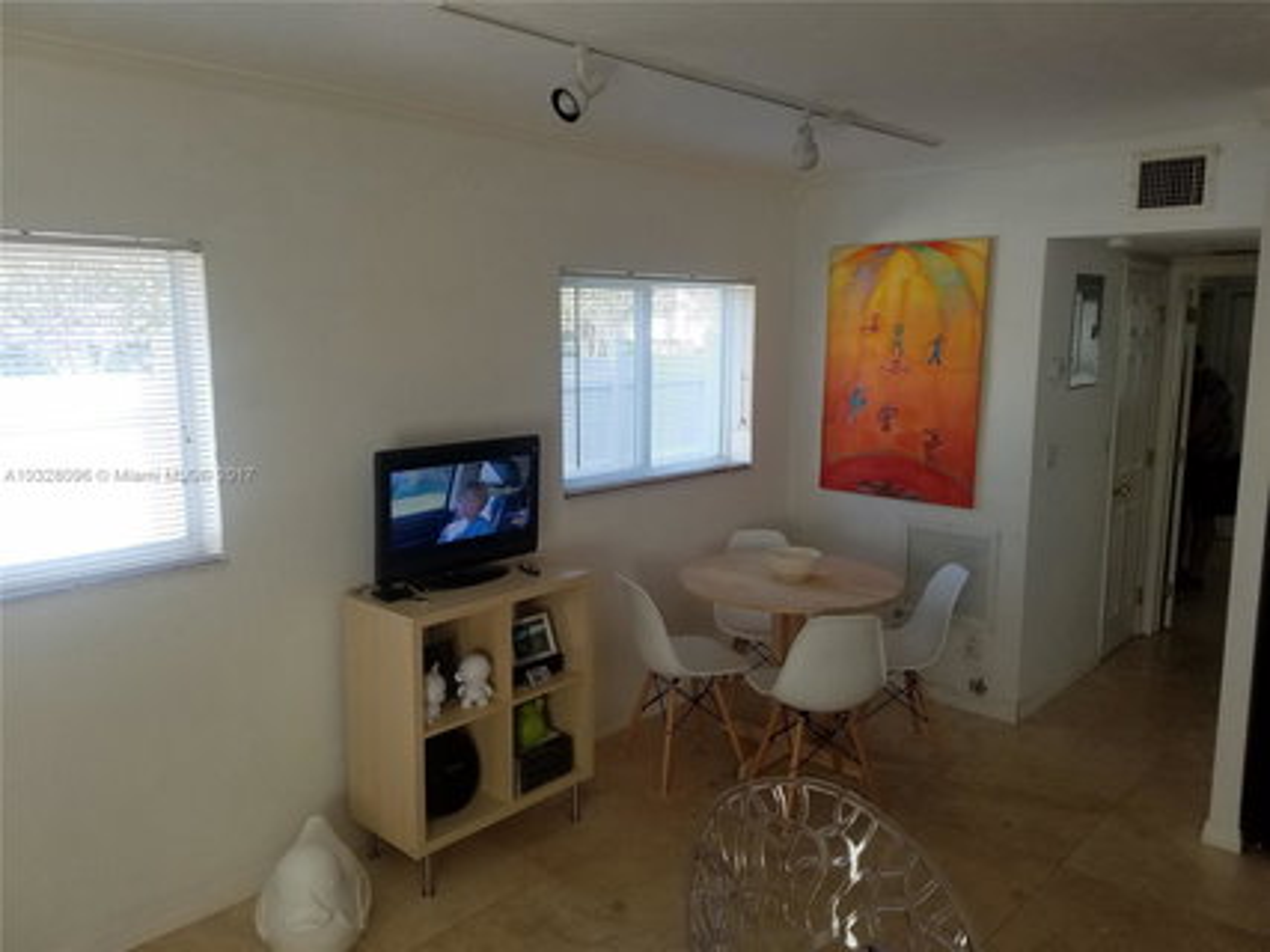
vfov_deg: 53.0
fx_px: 954
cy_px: 476
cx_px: 635
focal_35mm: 26
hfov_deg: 67.3
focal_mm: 4.2
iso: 50
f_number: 1.7
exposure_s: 1/151
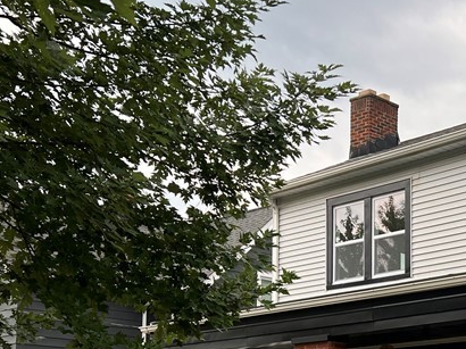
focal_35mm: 65
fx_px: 875
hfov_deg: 28.7
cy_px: 334
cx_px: 417
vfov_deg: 21.9
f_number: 1.5
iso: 50
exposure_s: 1/431
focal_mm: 5.7
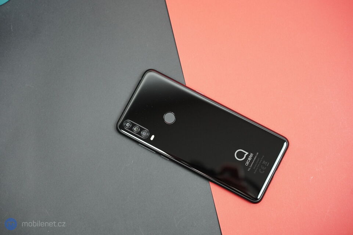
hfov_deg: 36.3
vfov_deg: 24.6
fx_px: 539
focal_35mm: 55
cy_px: 118
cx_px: 176
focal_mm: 55
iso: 3200
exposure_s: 1/320
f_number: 4
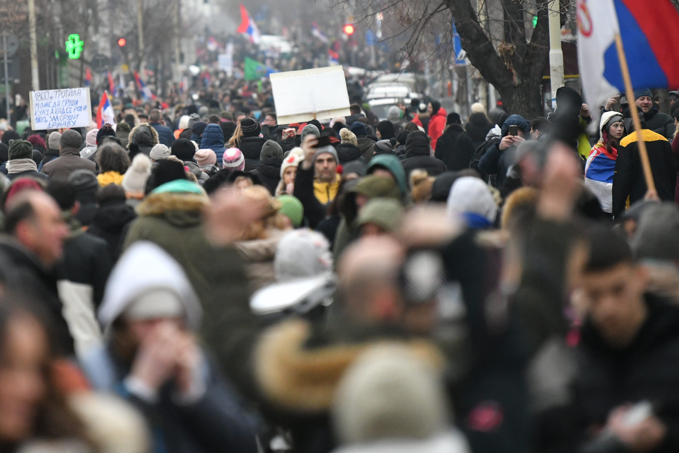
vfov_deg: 4.3
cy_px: 99
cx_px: 233
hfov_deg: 6.5
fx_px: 6016
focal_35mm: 319
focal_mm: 200
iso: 3200
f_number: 2.8
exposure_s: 1/2000
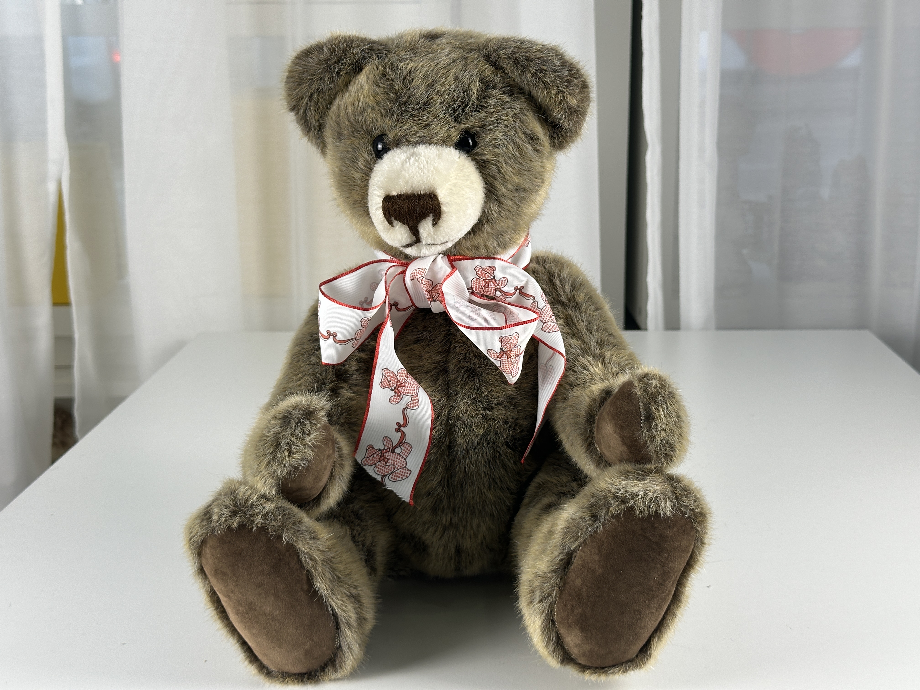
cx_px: 460
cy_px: 345
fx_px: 1276
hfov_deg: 39.7
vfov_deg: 30.3
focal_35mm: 48
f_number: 1.78
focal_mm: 6.86
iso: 50
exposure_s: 1/100
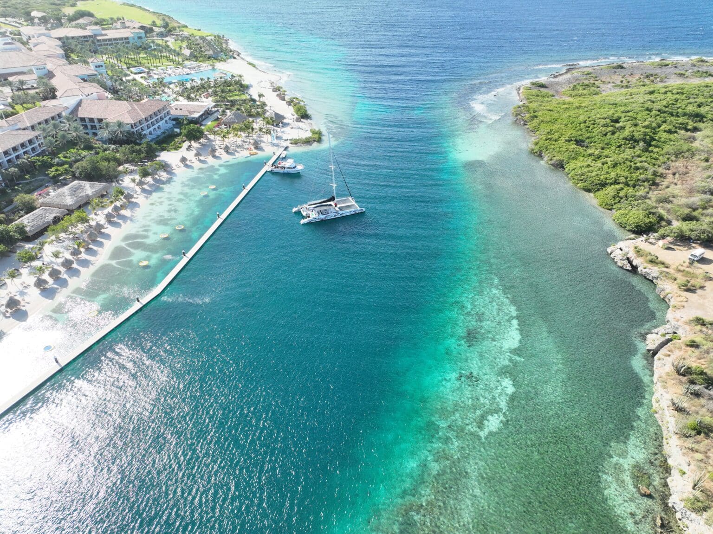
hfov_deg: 71.6
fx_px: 494
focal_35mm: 24
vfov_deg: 56.8
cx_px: 356
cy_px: 267
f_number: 2.8
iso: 420
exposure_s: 1/1600
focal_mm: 12.29
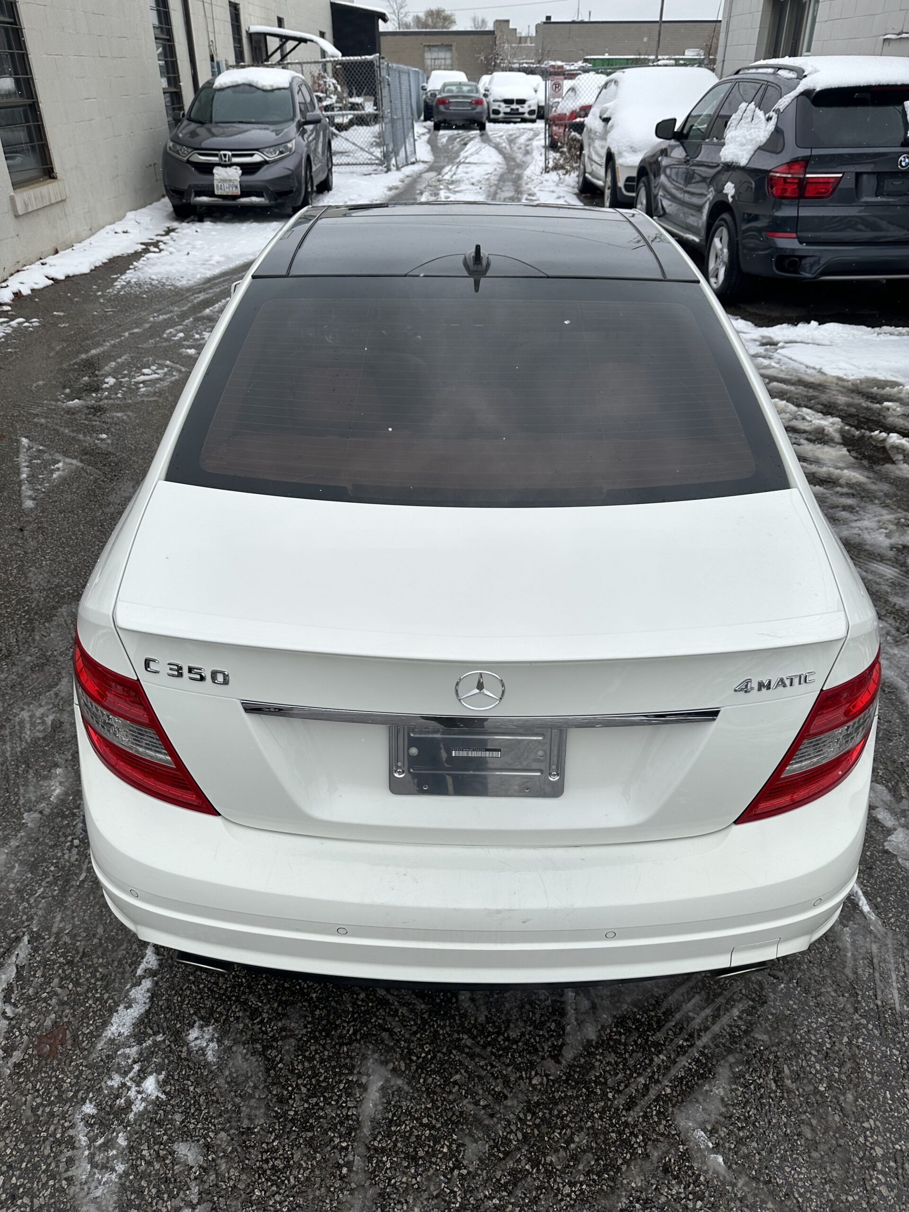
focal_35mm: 24
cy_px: 606
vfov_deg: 71.6
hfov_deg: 56.8
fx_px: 840
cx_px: 454
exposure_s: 1/2732
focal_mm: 6.86
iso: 80
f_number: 1.78
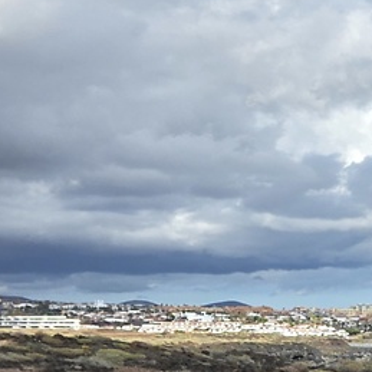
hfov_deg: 12.0
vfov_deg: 15.0
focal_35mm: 113
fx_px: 1374
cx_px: 934
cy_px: 424
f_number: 1.7
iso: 80
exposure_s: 1/5017
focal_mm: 6.3
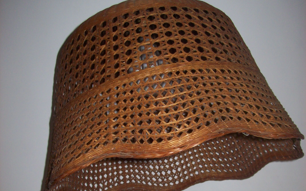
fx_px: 425
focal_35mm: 51
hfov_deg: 39.6
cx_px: 153
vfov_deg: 24.7
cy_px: 165
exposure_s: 1/64
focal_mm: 6
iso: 80
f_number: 2.7
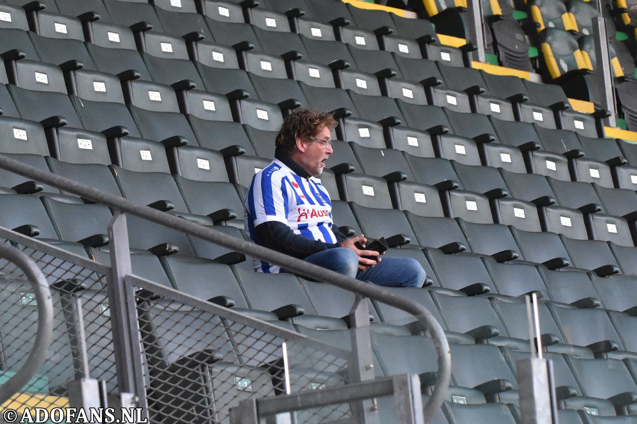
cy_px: 212
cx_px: 318
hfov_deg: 12.5
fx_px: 2919
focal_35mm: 165
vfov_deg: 8.3
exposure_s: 1/1000
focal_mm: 110
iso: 2800
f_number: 4.5
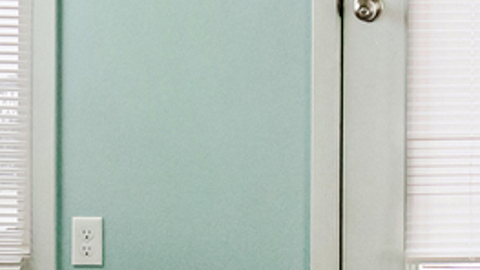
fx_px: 1642
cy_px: -192
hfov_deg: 15.9
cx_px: 594
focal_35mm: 129
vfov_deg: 9.0
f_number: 2.8
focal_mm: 20
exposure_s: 1/500
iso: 1800
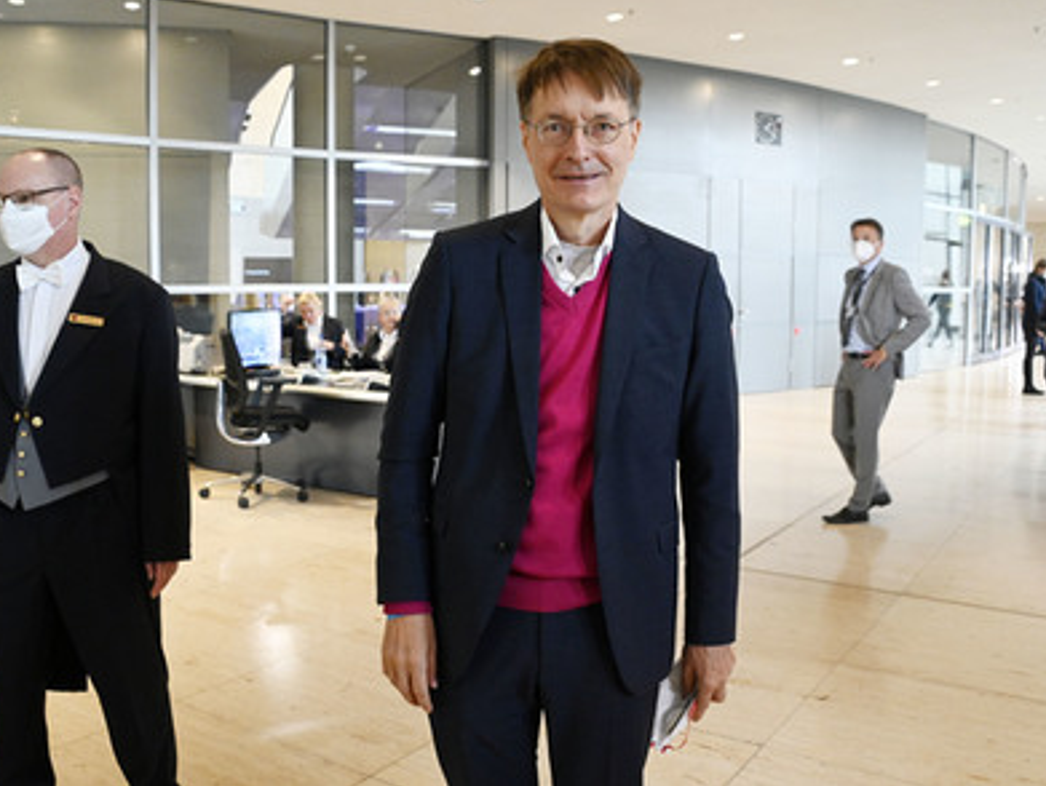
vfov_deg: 45.5
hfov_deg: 58.3
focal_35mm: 31
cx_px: 542
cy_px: 388
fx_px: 938
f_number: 5.6
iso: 8000
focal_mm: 28
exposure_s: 1/125
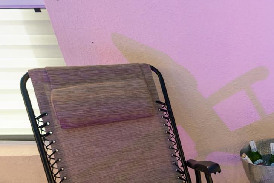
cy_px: 154
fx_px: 251
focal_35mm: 33
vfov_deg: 38.0
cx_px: 289
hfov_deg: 45.5
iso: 400
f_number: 4.5
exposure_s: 1/2.5
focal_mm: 10
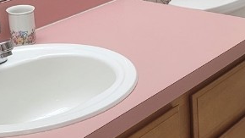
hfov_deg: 20.5
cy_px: 13
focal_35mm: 100
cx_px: 260
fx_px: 650
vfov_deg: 12.0
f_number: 1.8
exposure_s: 1/120
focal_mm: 5.4
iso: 160
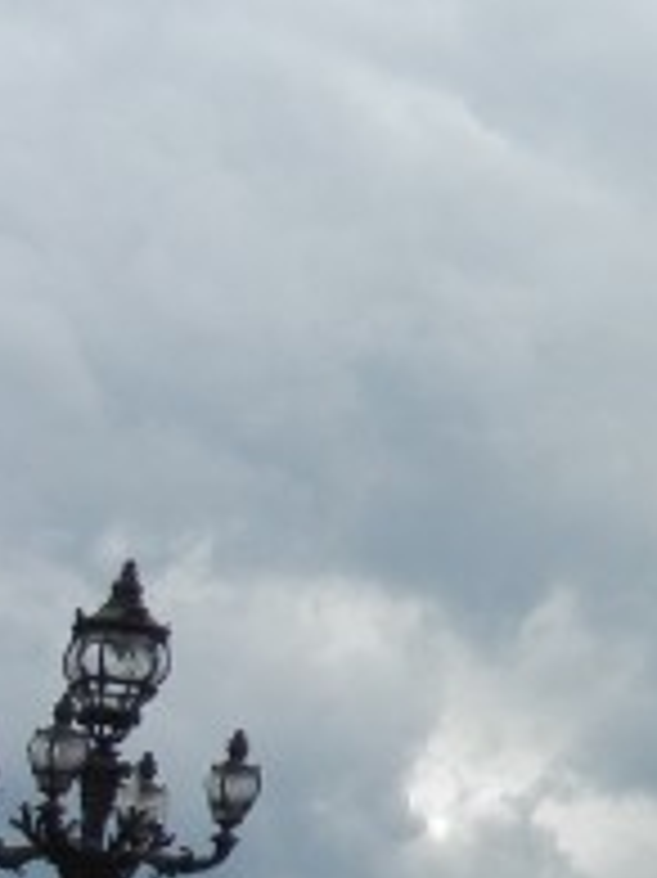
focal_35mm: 118
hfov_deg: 11.6
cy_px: 392
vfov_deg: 16.7
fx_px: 2989
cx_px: 1184
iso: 160
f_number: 7
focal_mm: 5.4
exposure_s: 1/535
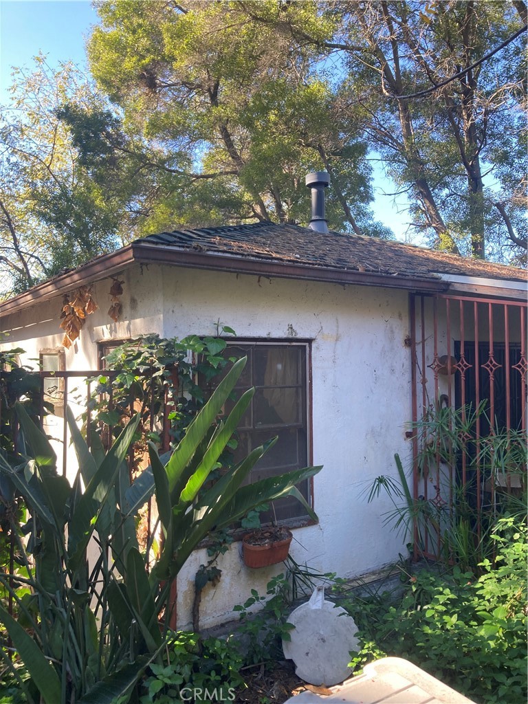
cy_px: 352
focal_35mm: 28
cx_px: 264
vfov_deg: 63.4
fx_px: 569
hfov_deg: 49.7
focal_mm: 3.99
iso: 25
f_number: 1.8
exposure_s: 1/121
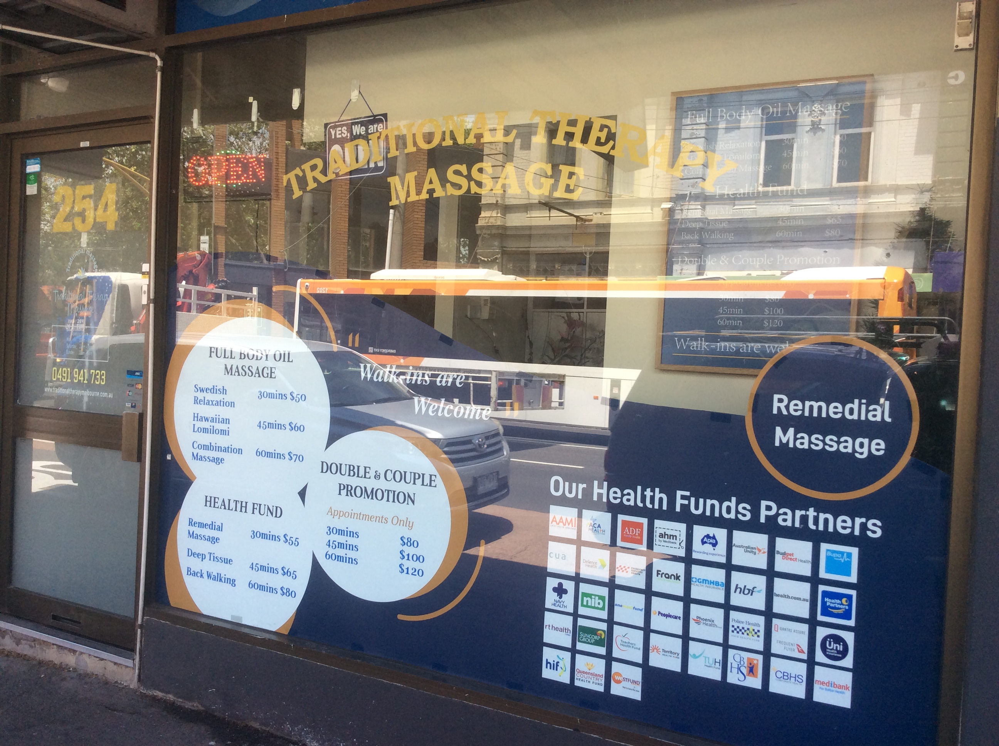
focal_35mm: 32
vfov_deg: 44.1
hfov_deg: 56.9
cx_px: 500
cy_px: 373
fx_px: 922
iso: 32
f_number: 2.4
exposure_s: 1/187
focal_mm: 3.3
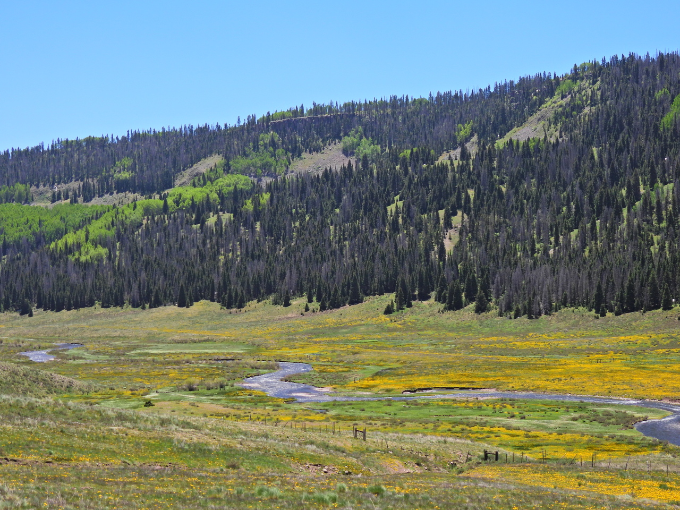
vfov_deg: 21.0
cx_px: 340
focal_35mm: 70
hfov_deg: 27.8
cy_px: 255
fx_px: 1375
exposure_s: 1/1000
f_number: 3.5
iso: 100
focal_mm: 12.5
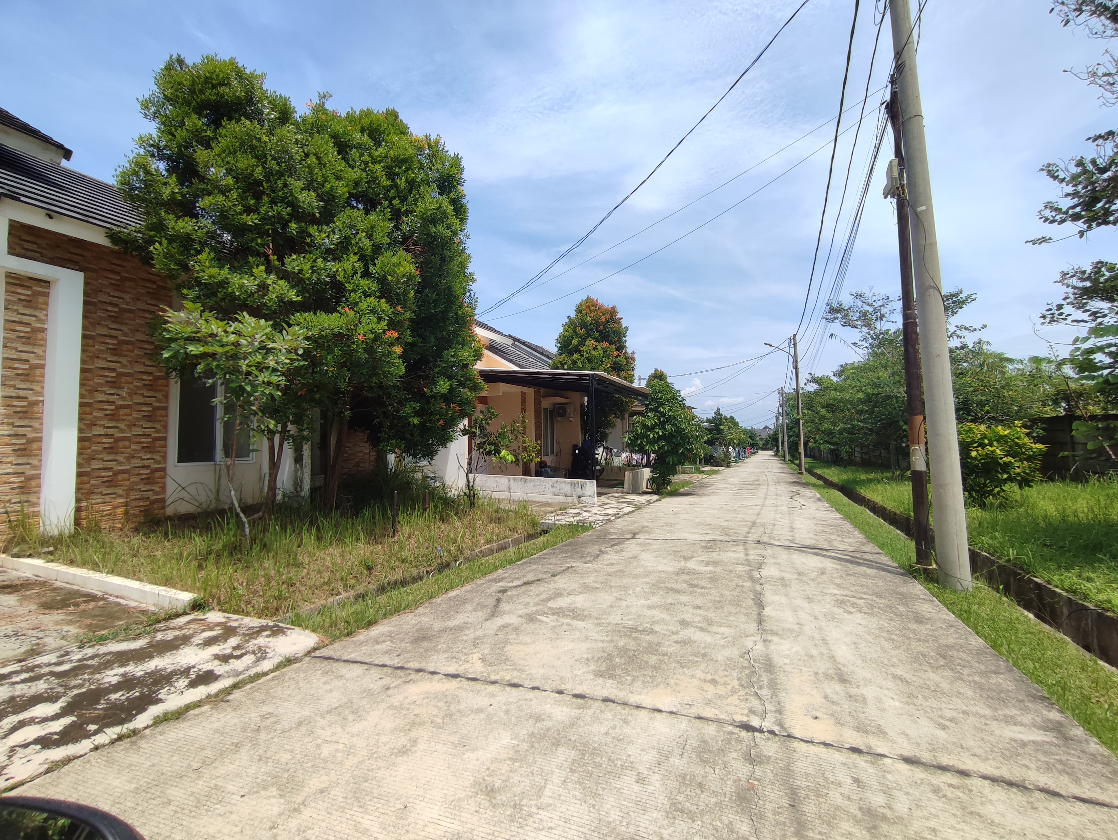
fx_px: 517
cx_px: 559
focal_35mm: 16
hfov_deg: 94.5
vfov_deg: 78.2
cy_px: 420
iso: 50
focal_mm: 1.65
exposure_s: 1/1122
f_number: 2.2
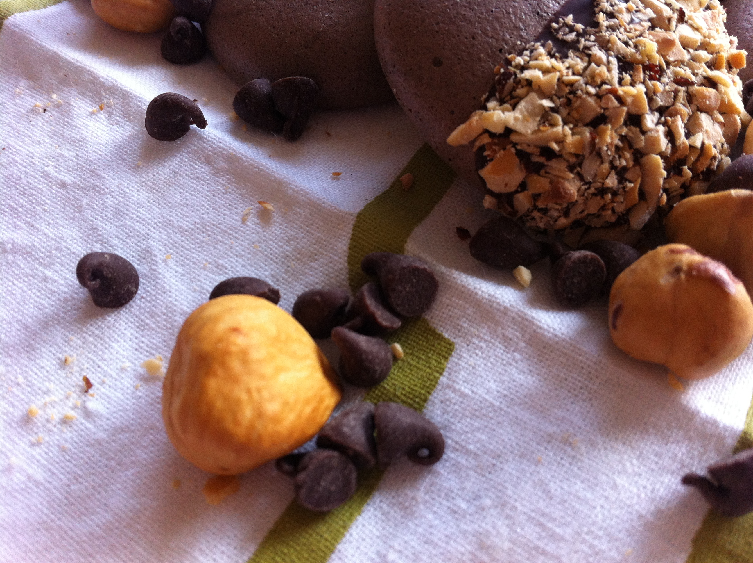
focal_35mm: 35
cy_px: 282
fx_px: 760
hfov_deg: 52.7
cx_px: 376
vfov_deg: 40.6
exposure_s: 1/40
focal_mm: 3.85
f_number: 2.8
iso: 100
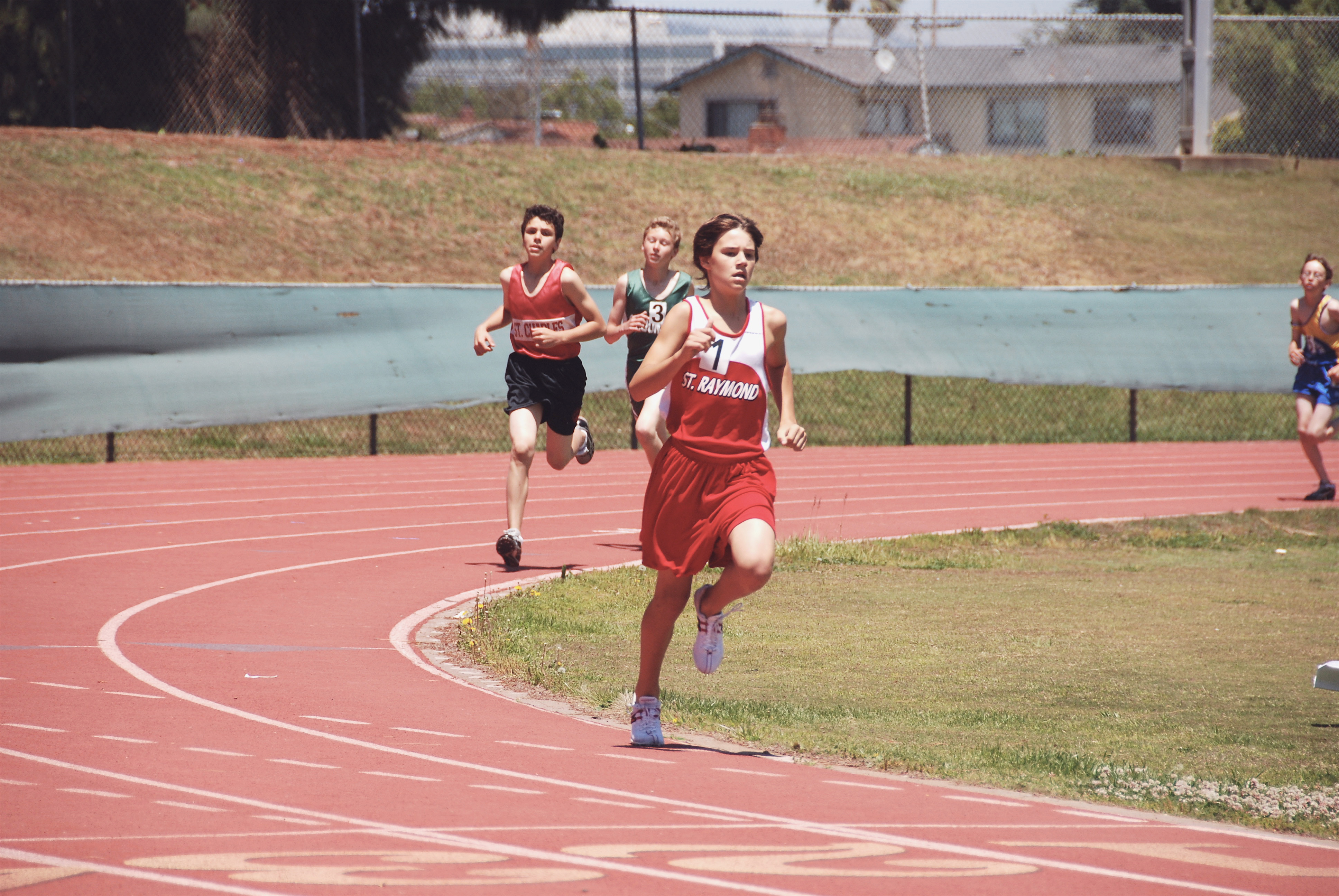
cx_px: 670
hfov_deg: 9.1
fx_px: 8379
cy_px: 448
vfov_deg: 6.1
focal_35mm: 225
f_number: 5.6
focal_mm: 150
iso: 200
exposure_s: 1/800
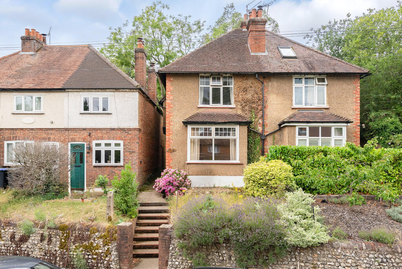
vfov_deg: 55.2
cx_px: 201
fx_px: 257
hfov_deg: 76.1
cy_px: 134
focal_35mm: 23
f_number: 7.1
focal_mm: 23
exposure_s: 1/500
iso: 1000
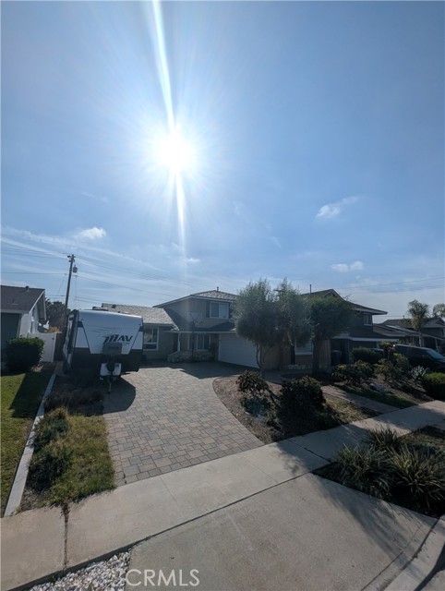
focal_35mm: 13
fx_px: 222
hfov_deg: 90.1
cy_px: 296
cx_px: 222
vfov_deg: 106.1
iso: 49
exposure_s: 1/12048
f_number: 2.2
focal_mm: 1.95
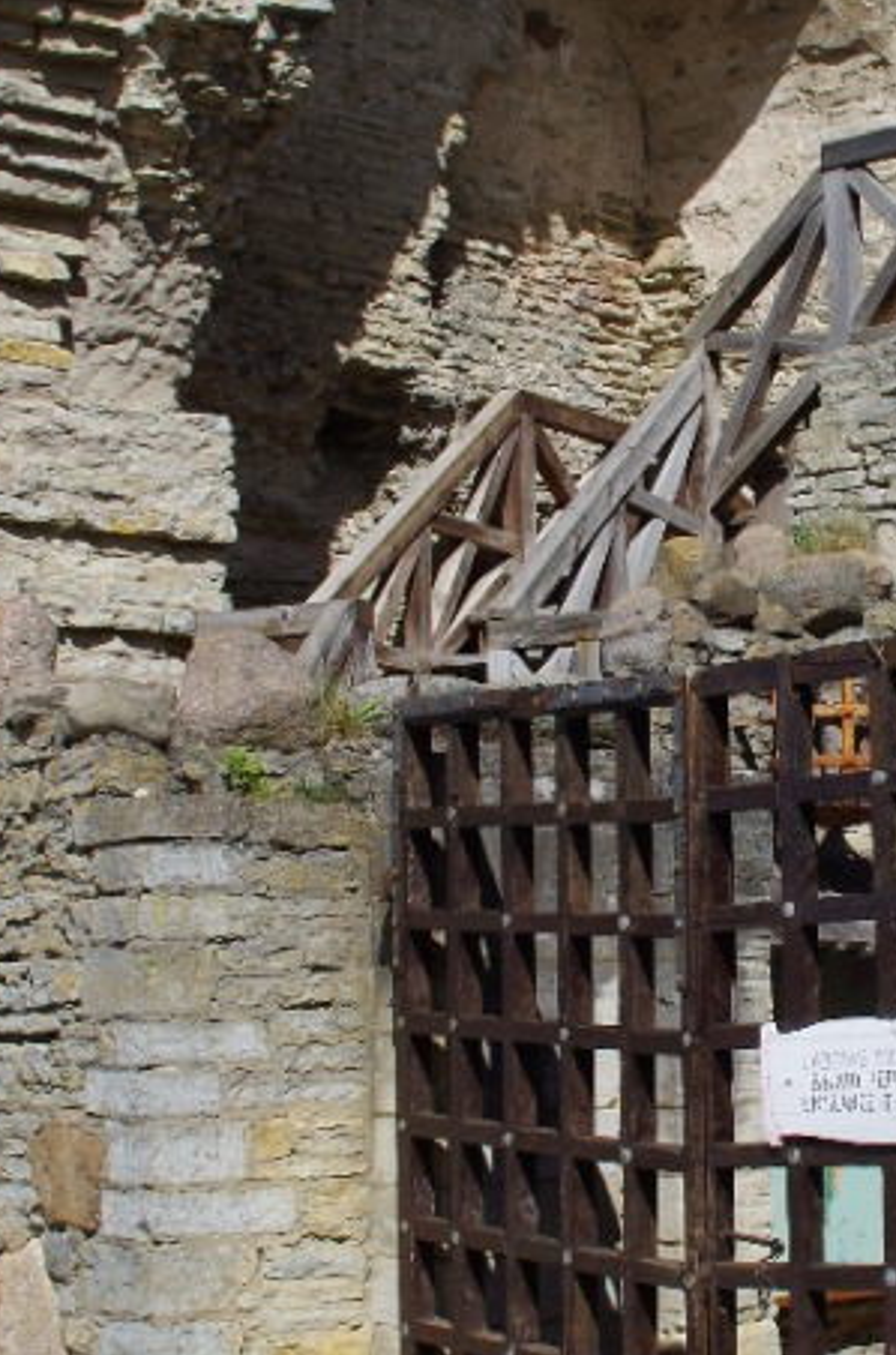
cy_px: 770
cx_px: 739
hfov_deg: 15.7
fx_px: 3228
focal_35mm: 86
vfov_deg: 23.7
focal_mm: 24
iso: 100
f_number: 11
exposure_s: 1/160
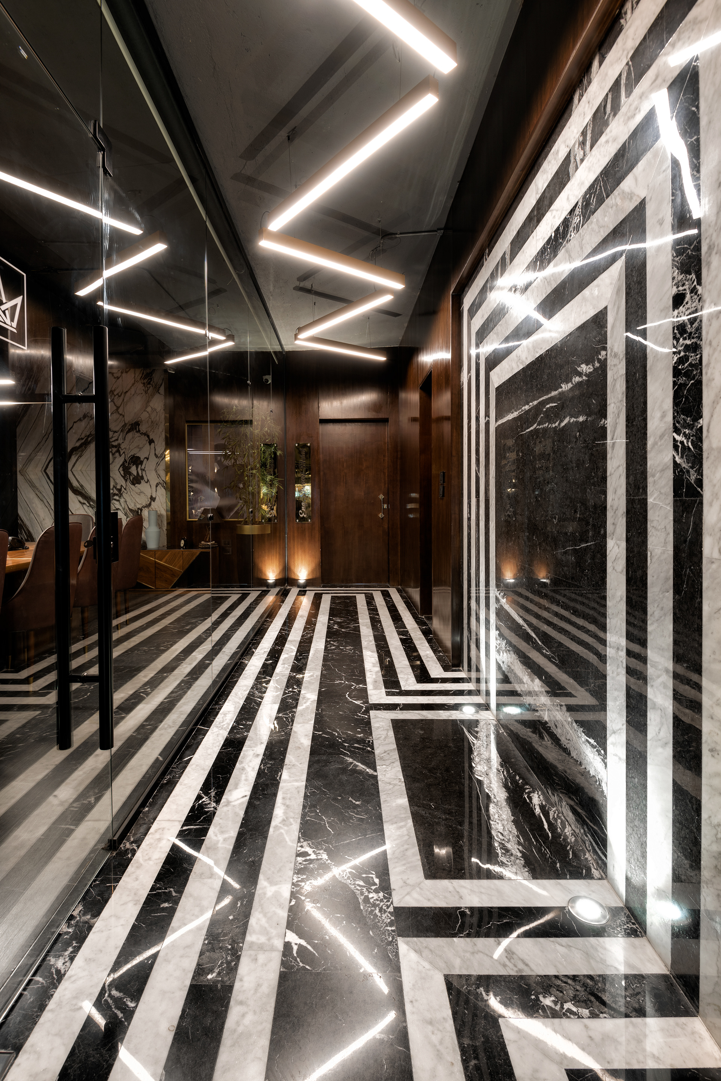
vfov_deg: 93.3
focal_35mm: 17
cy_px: 540
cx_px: 360
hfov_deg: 70.5
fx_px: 510
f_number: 8
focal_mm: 17
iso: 80
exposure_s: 2.5
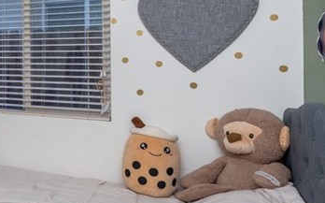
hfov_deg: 31.6
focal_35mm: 48
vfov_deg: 26.6
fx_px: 425
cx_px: -103
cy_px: 65
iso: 100
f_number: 8
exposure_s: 1/60
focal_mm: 16
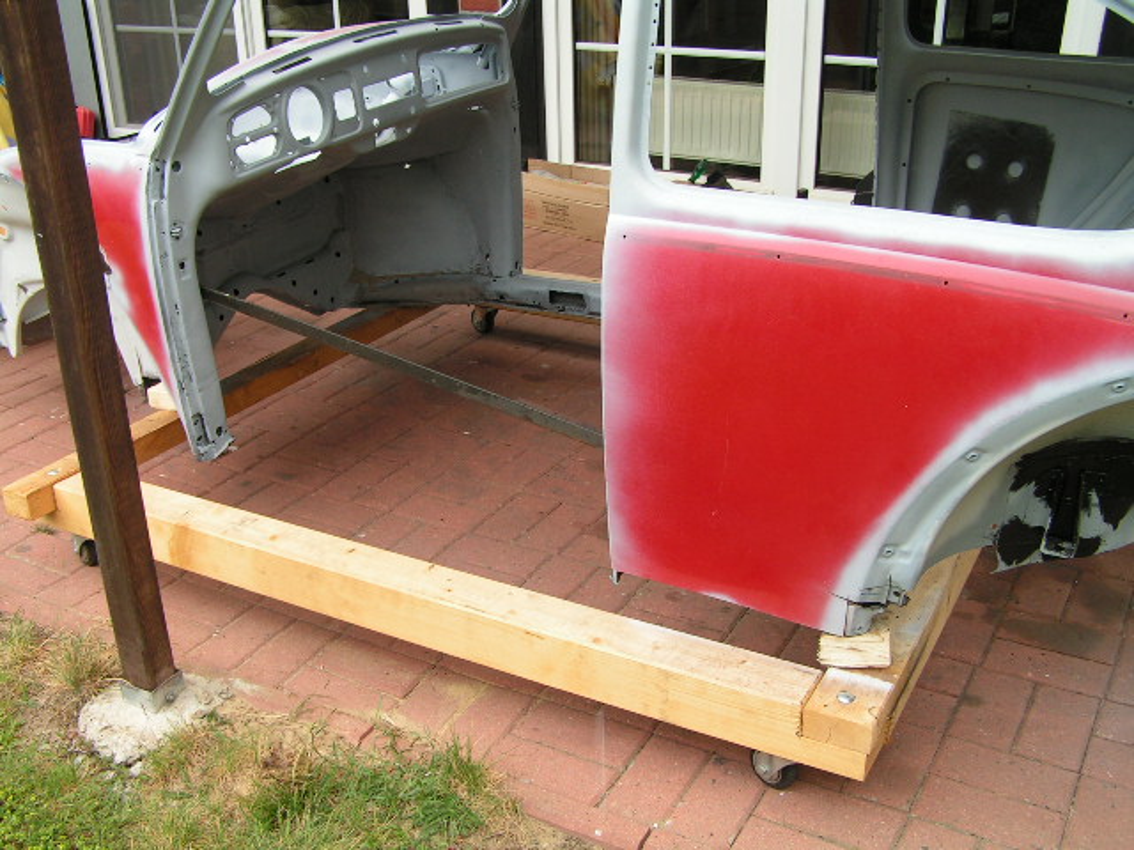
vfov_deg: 37.7
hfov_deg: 49.0
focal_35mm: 38
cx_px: 567
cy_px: 425
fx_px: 1245
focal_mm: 6.3
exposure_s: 1/60
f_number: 4
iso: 50
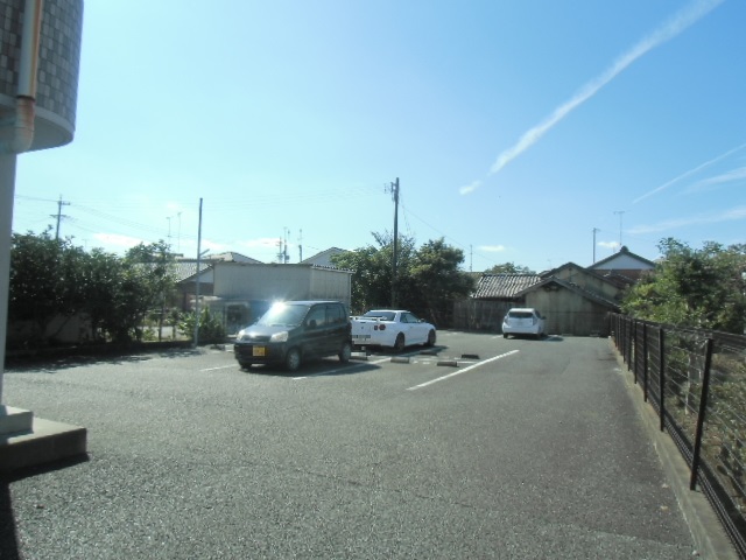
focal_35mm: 24
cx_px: 373
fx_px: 517
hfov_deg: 71.6
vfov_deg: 56.8
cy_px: 280
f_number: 3
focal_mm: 4.24
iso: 64
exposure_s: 1/800
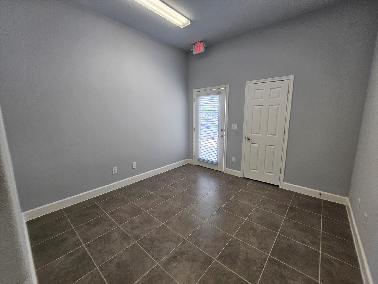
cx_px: 189
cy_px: 142
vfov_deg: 89.9
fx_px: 142
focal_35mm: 13
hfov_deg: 106.2
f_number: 2.2
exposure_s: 1/60
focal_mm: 2.2
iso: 64
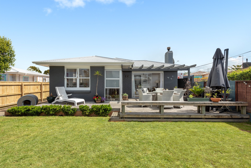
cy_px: 84
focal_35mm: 17
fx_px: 119
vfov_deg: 70.5
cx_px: 126
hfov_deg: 93.3
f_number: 11
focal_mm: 17
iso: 100
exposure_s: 1/125
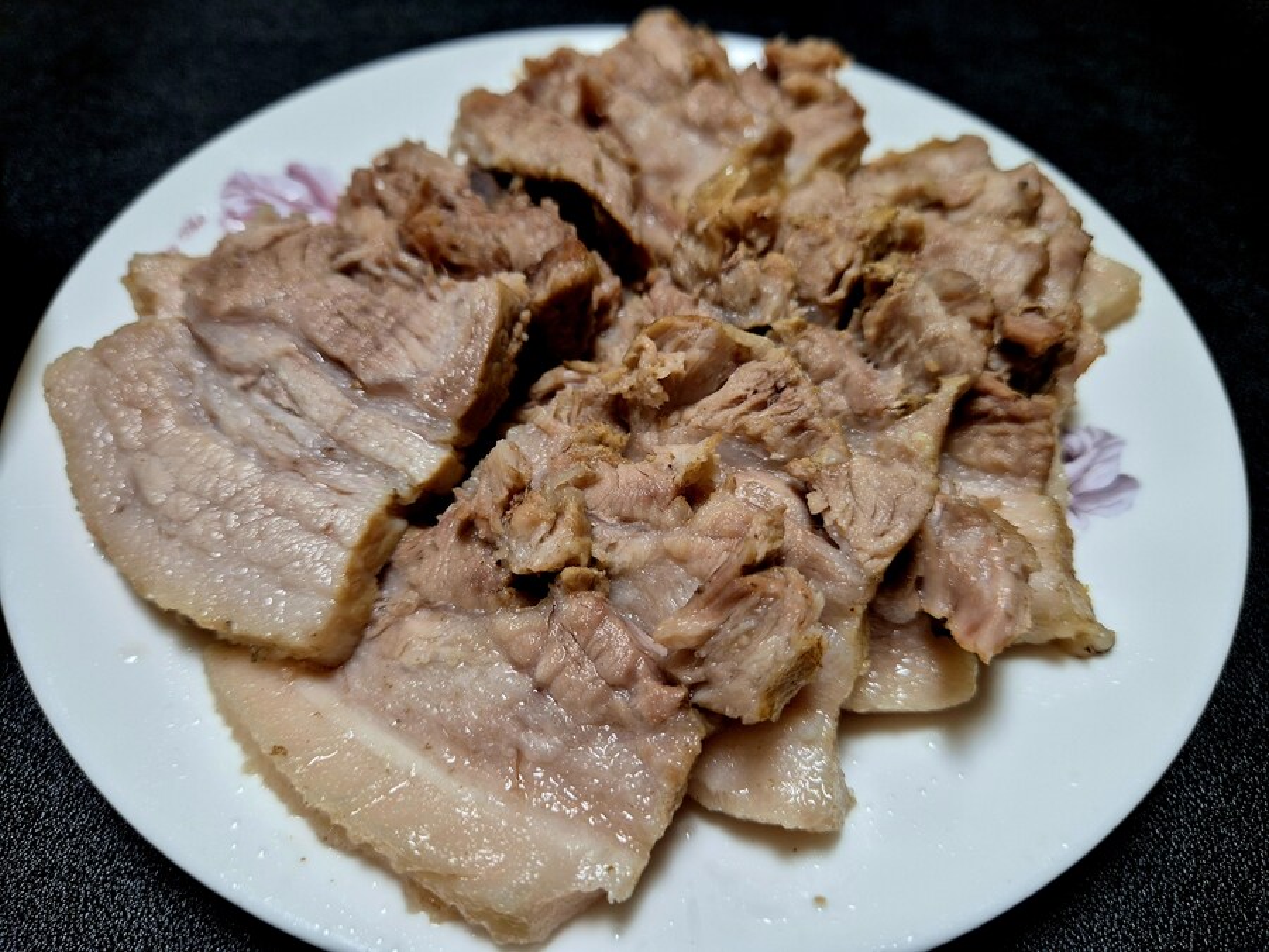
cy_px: 476
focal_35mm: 23
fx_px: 843
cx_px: 634
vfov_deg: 58.9
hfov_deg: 73.9
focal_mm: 5.4
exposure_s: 1/60.2
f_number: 1.8
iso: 100
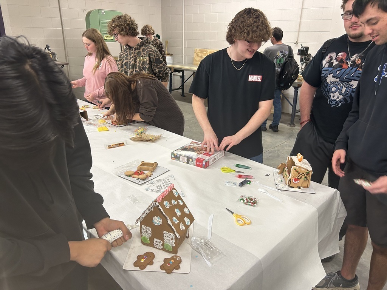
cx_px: 194
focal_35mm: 26
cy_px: 145
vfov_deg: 53.1
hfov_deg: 67.3
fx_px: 291
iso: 125
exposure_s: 1/60
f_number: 1.5
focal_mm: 5.7
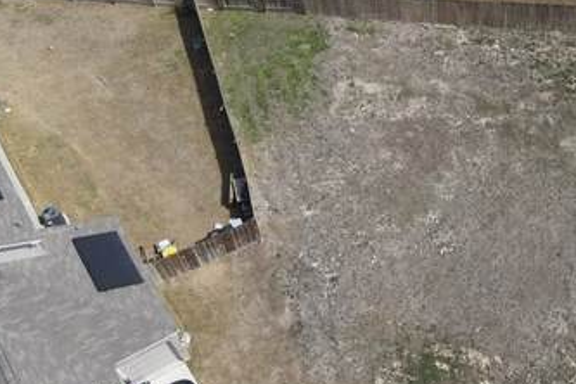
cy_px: 325
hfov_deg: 39.7
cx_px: 451
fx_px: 768
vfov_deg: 27.3
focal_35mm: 48
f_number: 2.8
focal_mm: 4.5
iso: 100
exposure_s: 1/640
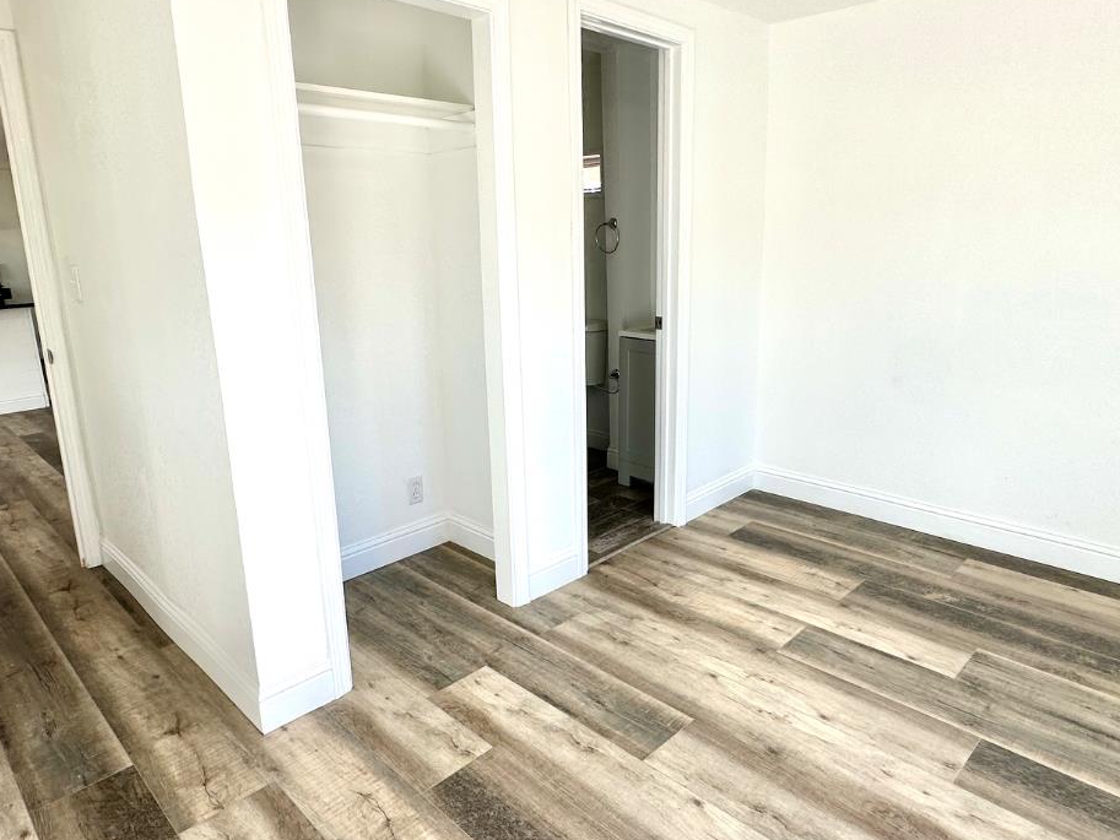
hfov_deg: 73.9
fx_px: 744
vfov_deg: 58.9
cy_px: 400
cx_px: 568
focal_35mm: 23
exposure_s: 1/235
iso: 40
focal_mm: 2.22
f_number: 2.2
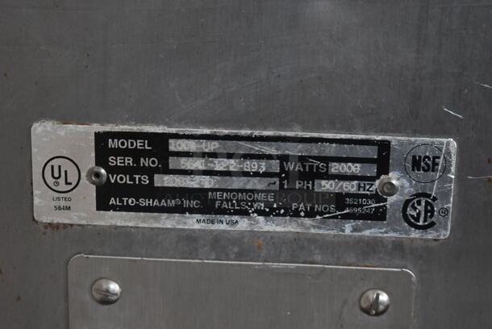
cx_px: 246
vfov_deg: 16.6
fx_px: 1129
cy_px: 164
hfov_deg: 24.6
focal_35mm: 82
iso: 1800
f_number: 5.6
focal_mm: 55
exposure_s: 1/100
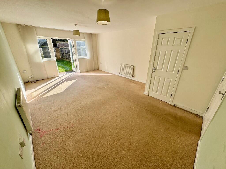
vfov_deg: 85.7
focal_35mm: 14
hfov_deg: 102.1
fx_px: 91
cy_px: 84
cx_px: 113
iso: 40
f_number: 2.2
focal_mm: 2.22
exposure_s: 1/269
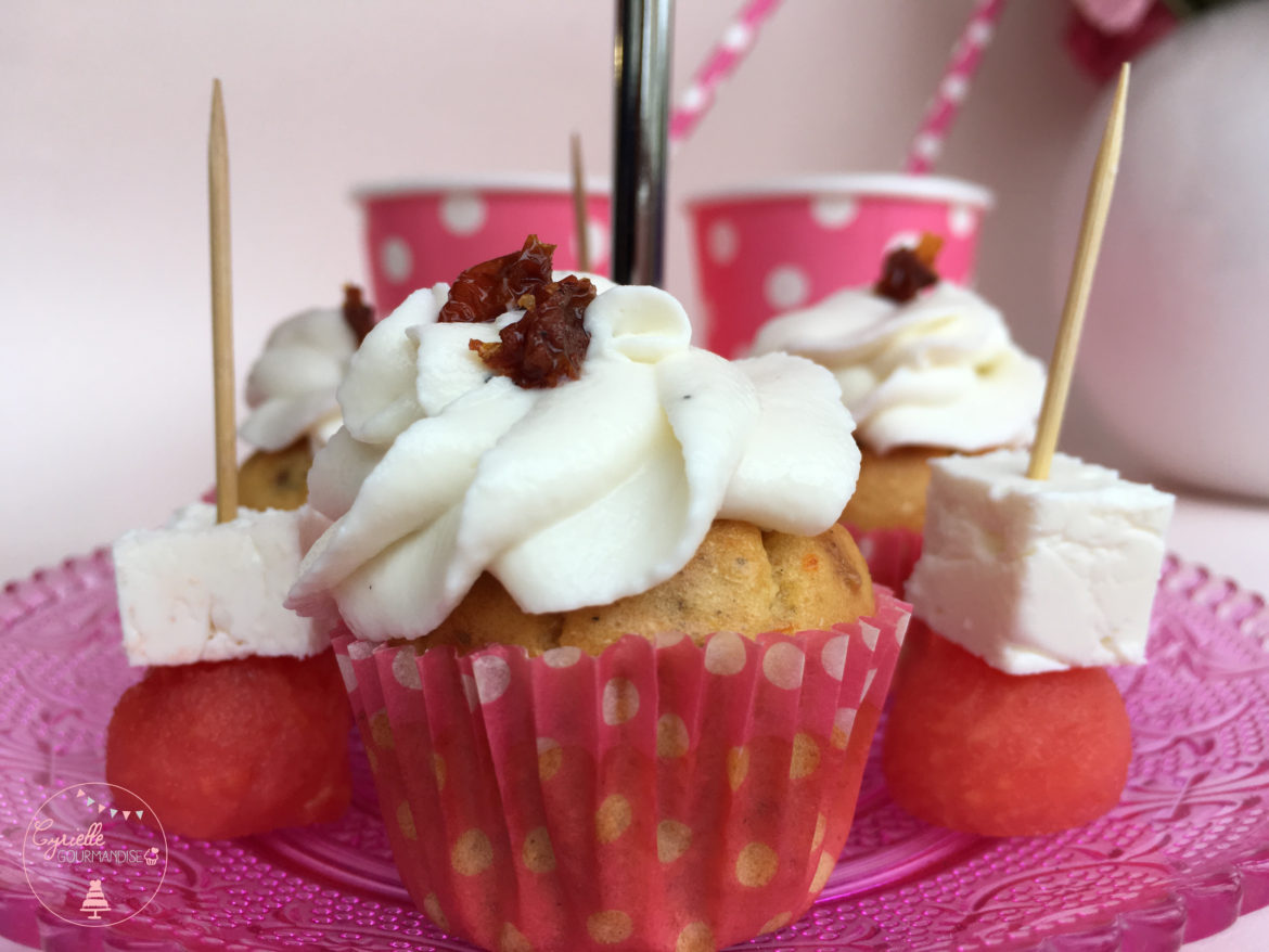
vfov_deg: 48.2
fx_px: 1063
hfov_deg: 61.6
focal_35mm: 29
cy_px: 476
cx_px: 634
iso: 40
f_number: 2.2
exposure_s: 1/100
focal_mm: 4.15
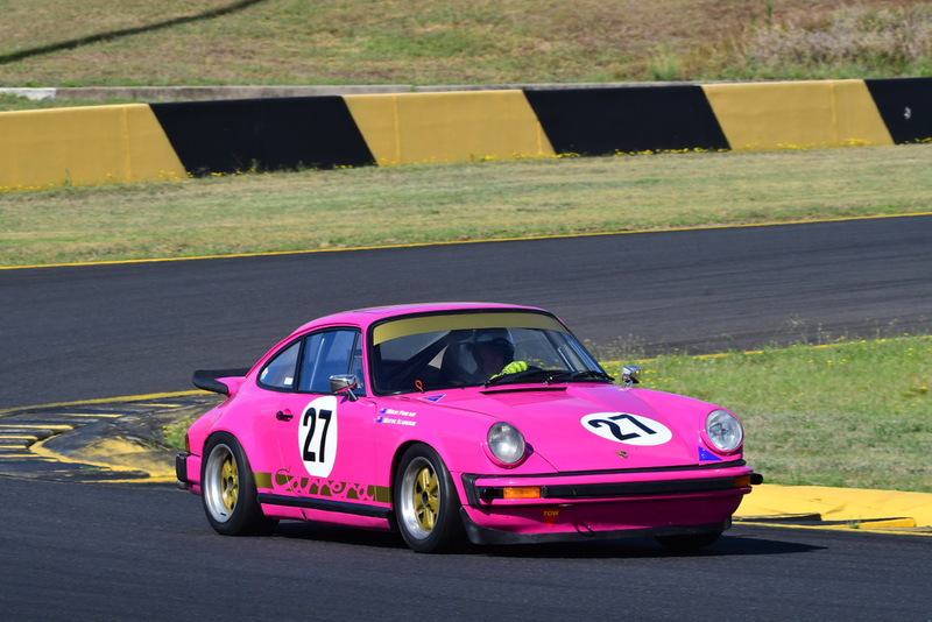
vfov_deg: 4.6
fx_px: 7769
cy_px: 311
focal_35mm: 300
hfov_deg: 6.9
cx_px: 466
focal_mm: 200
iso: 400
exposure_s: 1/640
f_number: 11
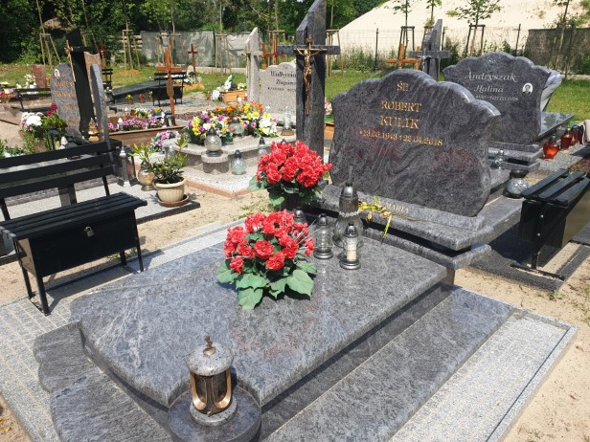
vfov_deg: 51.4
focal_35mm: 27
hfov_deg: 65.3
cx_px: 290
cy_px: 226
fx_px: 460
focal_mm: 4.3
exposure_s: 1/1132
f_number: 2.4
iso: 50
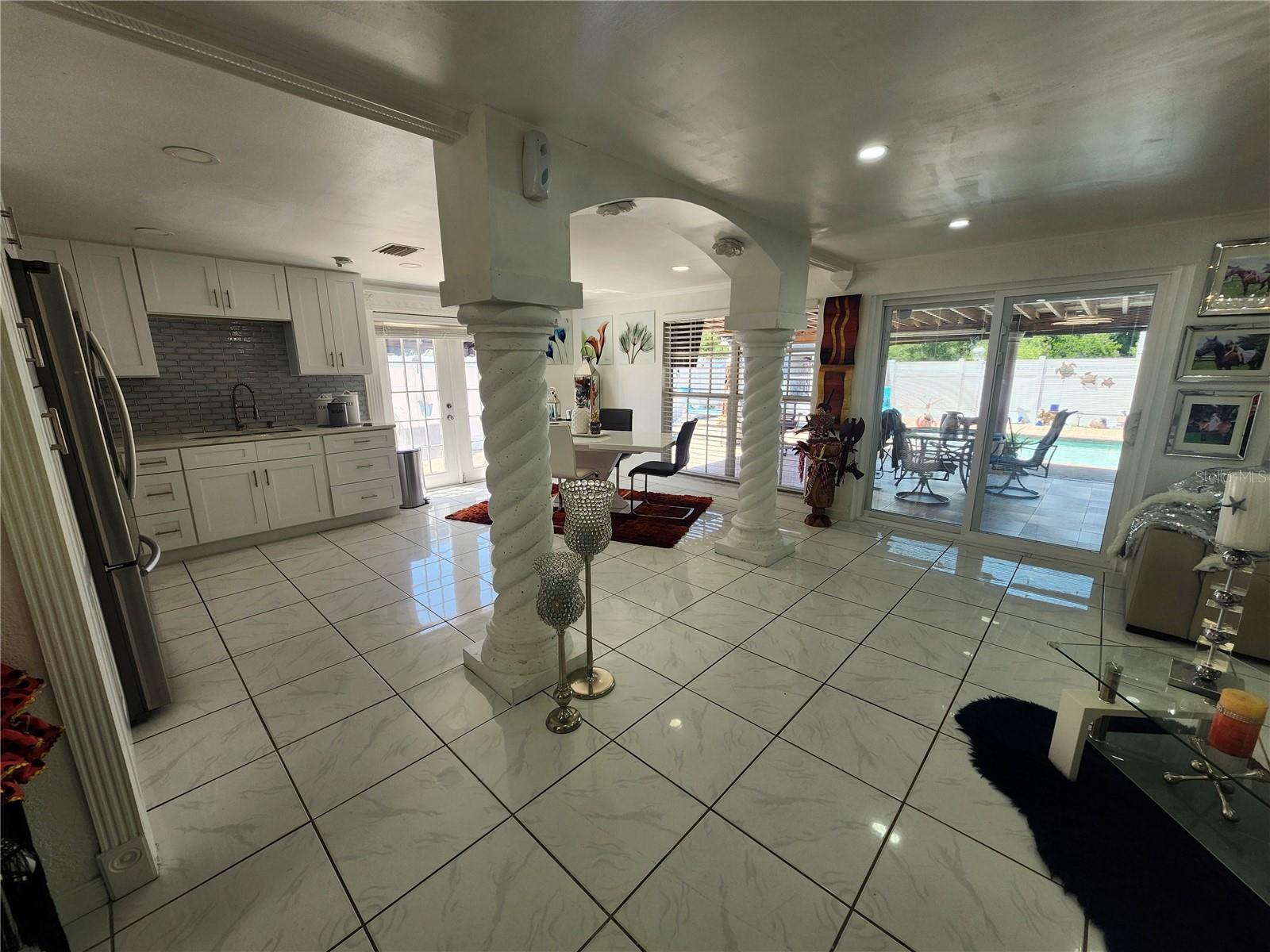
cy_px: 476
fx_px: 477
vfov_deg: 89.9
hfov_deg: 106.2
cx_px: 635
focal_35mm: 13
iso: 40
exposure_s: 1/138
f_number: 2.2
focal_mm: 1.74
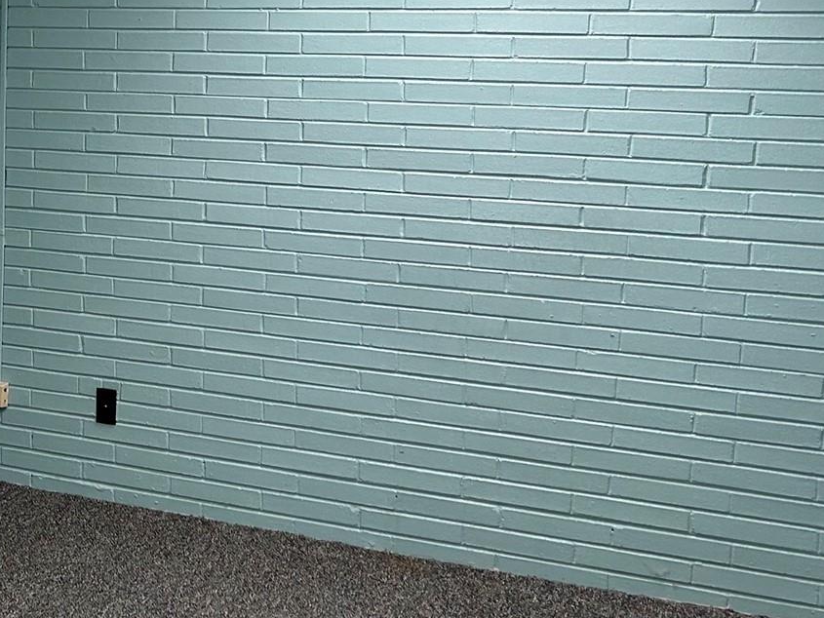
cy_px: 135
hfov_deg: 28.9
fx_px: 1500
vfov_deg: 23.0
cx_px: 8
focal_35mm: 63
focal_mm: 5.7
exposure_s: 1/60
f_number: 1.5
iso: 125
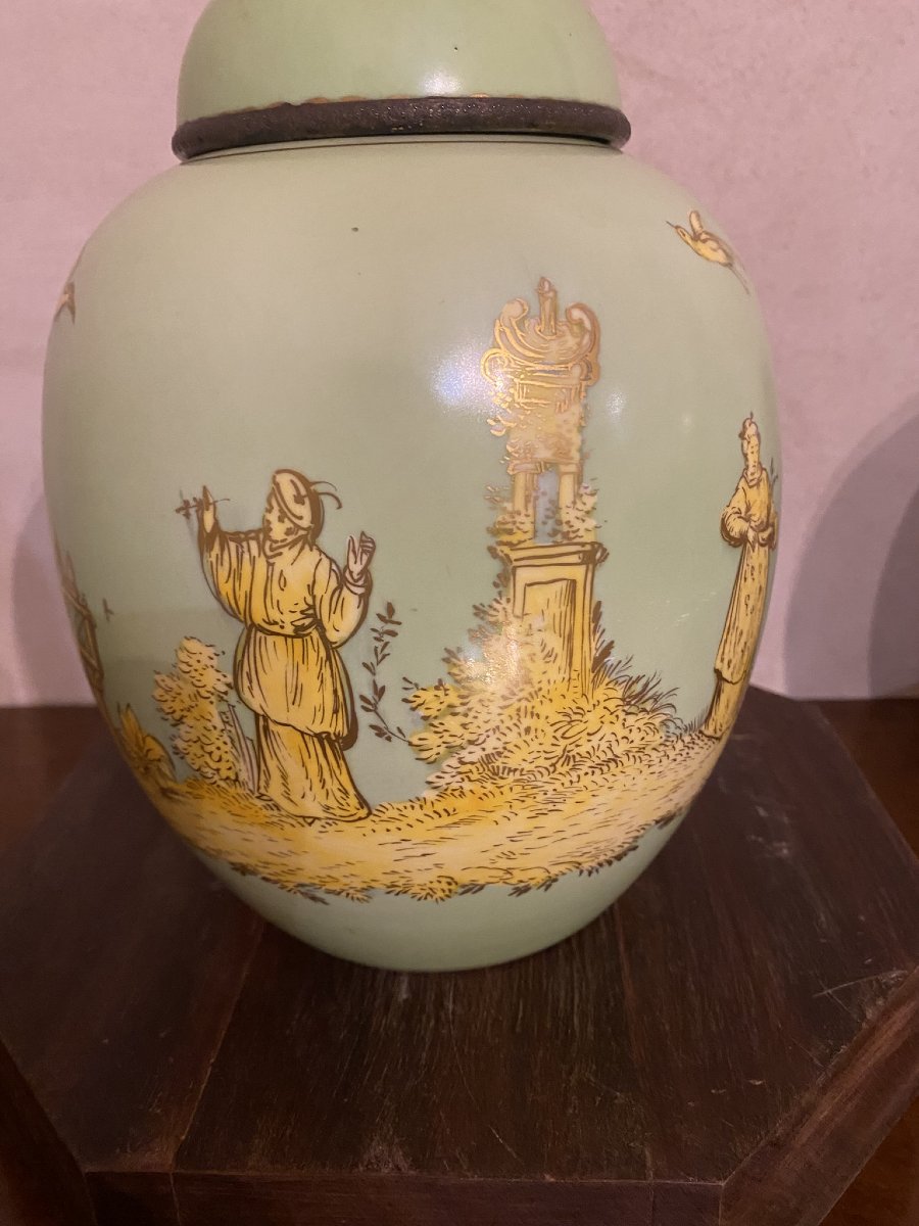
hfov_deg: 53.1
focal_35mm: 26
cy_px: 613
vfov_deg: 67.3
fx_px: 920
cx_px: 460
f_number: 1.8
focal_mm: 4.25
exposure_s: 1/25
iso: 500
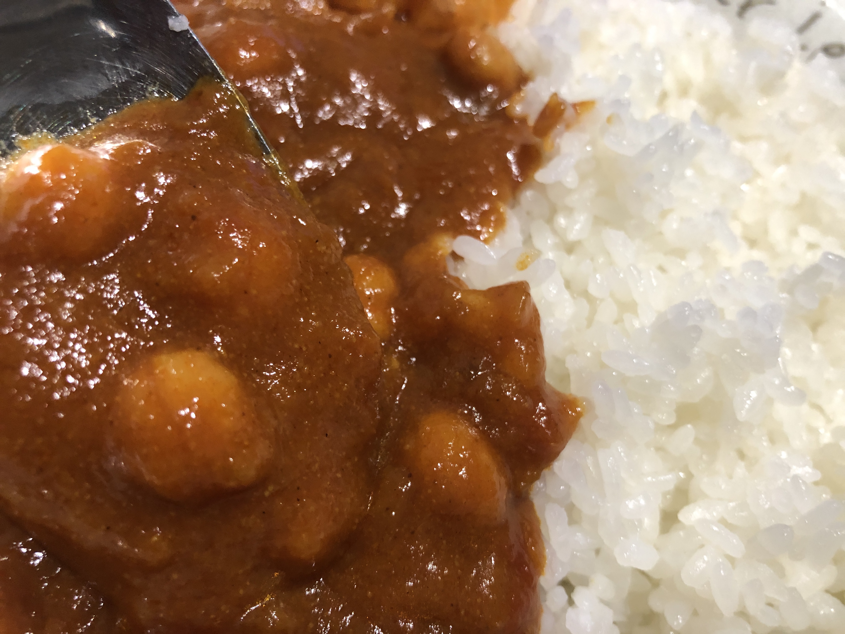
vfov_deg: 49.7
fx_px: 683
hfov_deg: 63.4
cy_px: 317
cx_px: 422
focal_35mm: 28
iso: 80
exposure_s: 1/15
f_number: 1.8
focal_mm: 3.99
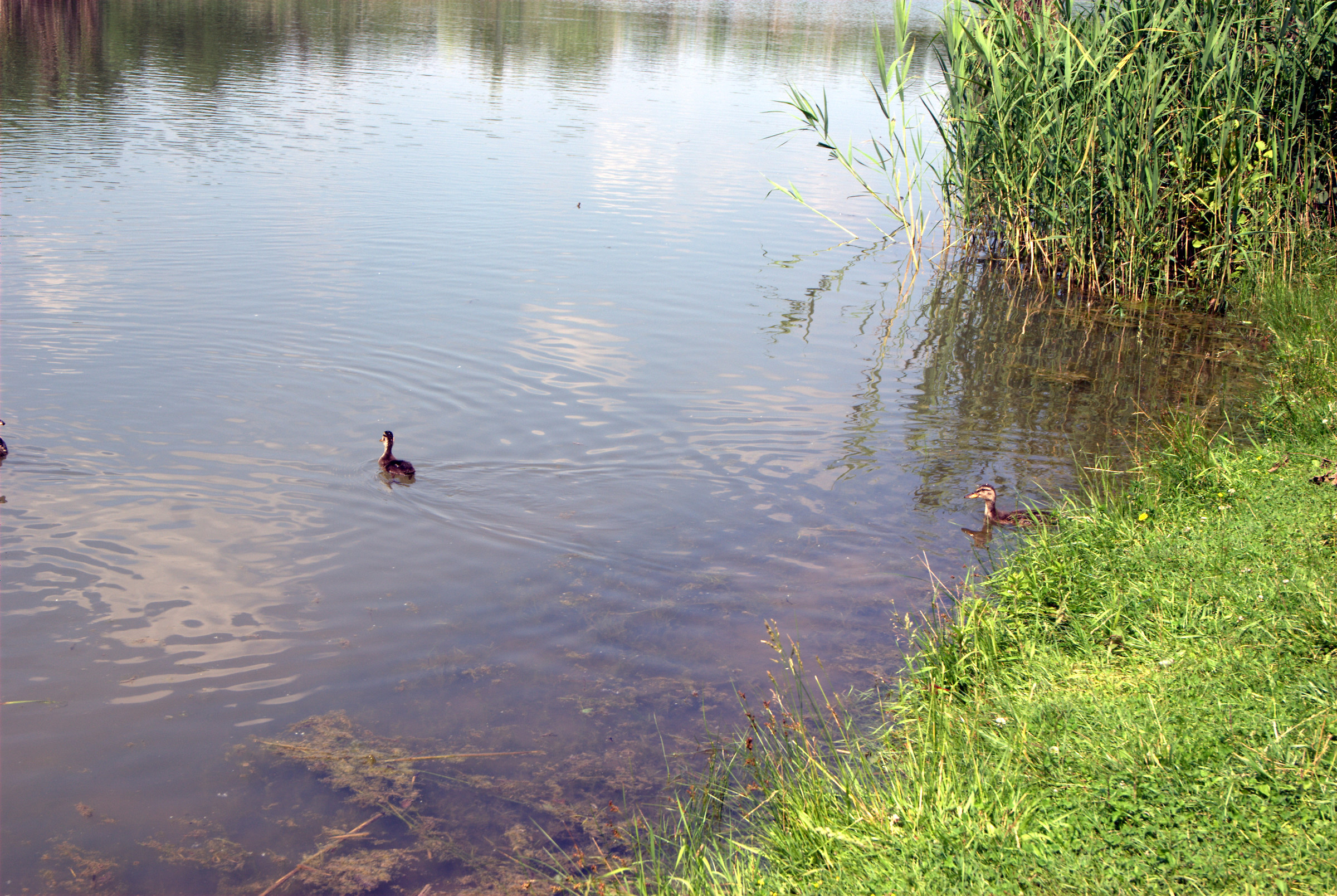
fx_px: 2120
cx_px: 668
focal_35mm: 57
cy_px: 448
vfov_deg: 23.9
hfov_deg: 35.0
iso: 100
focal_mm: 38
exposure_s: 1/200
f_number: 7.1
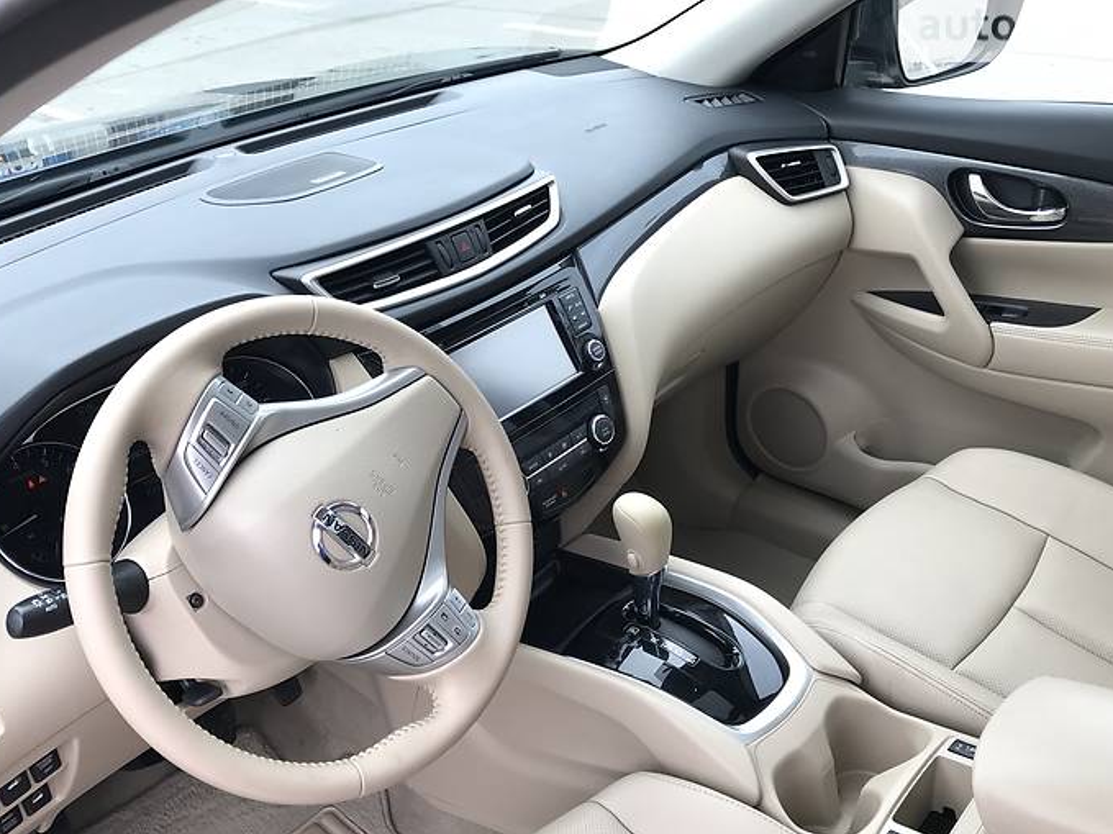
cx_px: 503
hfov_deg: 55.3
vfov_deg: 42.9
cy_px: 464
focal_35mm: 33
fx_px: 1061
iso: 20
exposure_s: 1/90
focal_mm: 4
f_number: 1.8
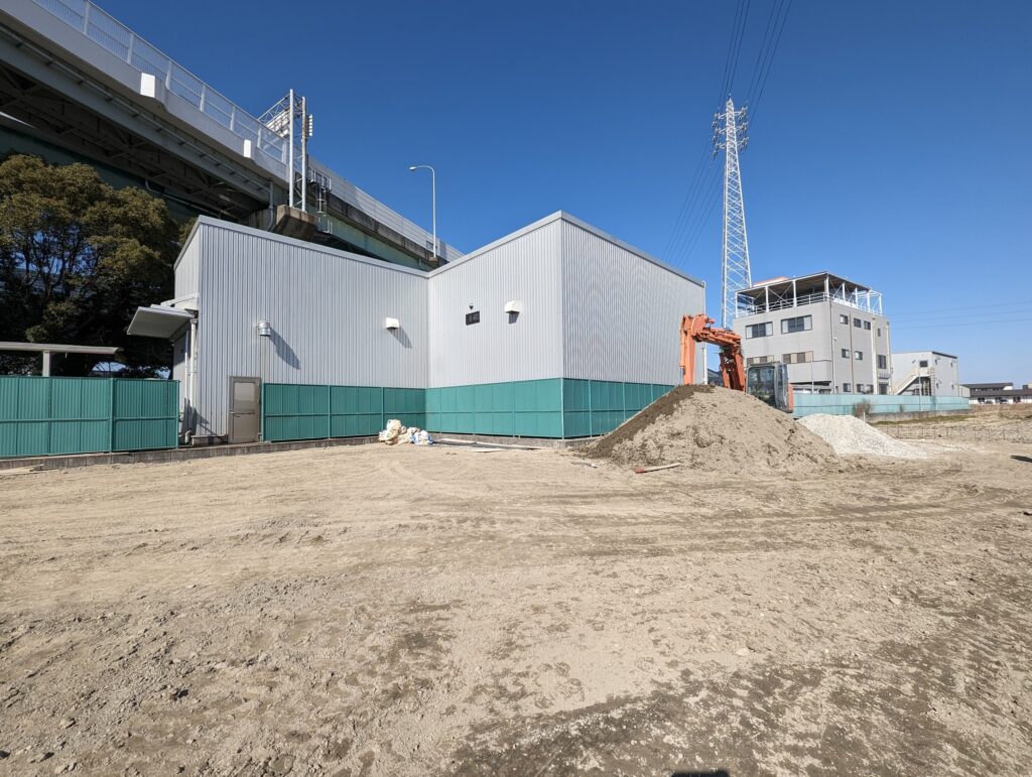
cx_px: 516
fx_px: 388
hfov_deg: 106.1
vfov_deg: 90.1
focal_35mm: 13
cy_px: 388
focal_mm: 1.95
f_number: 2.2
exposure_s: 1/1344
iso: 46
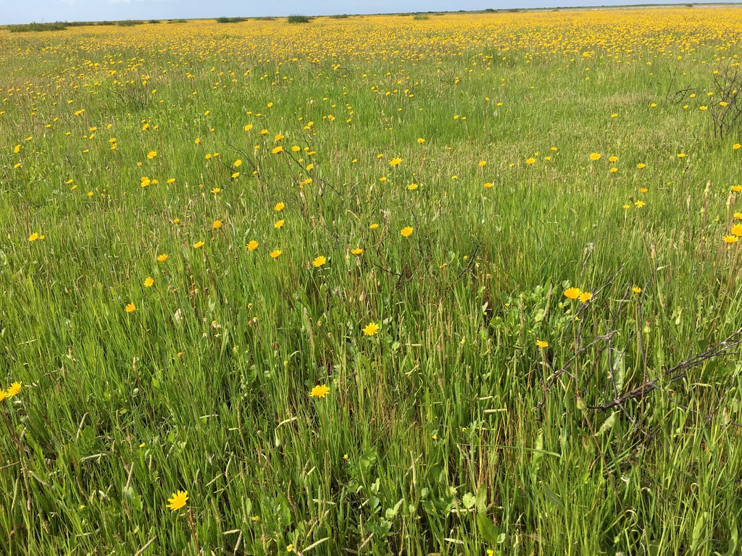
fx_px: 622
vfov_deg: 48.2
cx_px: 371
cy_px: 278
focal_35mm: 29
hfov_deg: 61.7
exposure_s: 1/1637
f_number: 2.2
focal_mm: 4.15
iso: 25
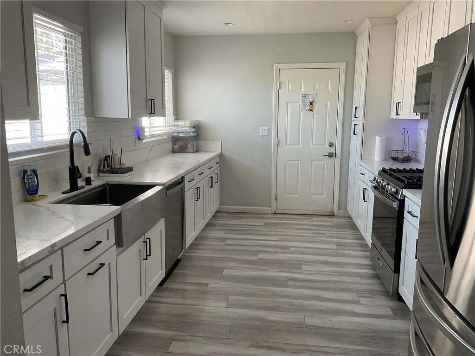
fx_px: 398
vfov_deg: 48.2
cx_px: 238
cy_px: 178
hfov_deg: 61.7
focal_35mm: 29
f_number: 1.8
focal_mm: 3
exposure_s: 1/77
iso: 64
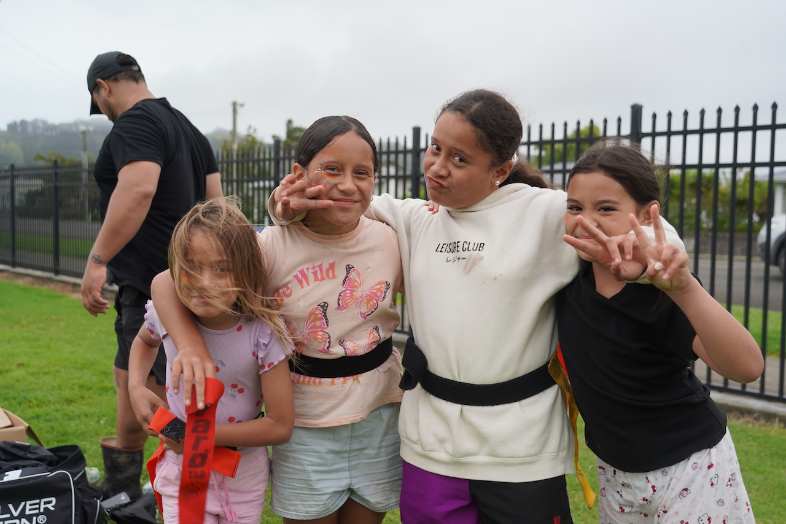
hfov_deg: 51.9
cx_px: 393
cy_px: 262
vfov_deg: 35.9
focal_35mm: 37
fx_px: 808
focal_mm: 37
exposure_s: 1/250
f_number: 4.5
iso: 100
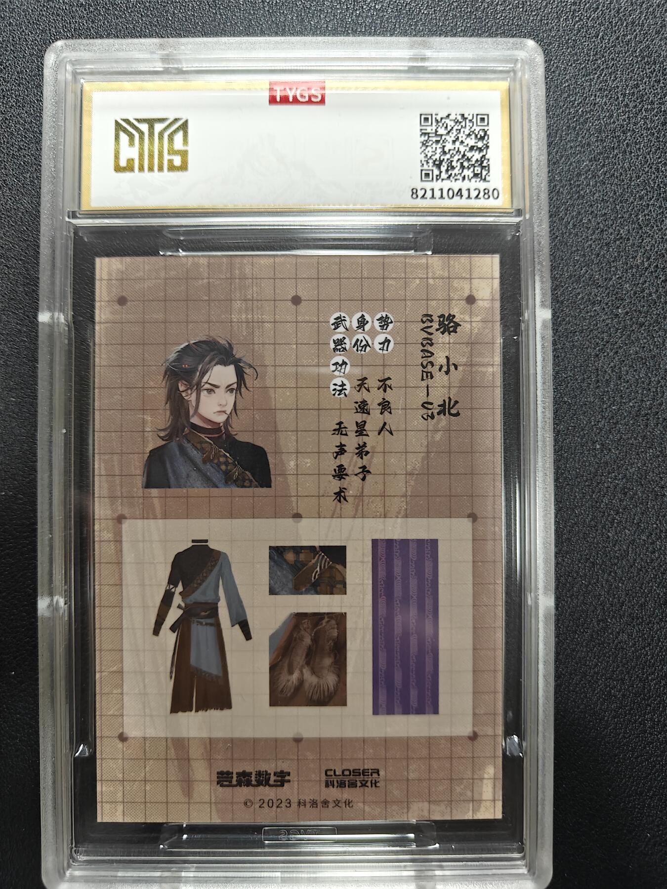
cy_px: 444
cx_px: 334
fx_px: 617
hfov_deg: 56.8
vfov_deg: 71.6
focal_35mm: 24
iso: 160
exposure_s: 1/50
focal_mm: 5.59
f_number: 1.8
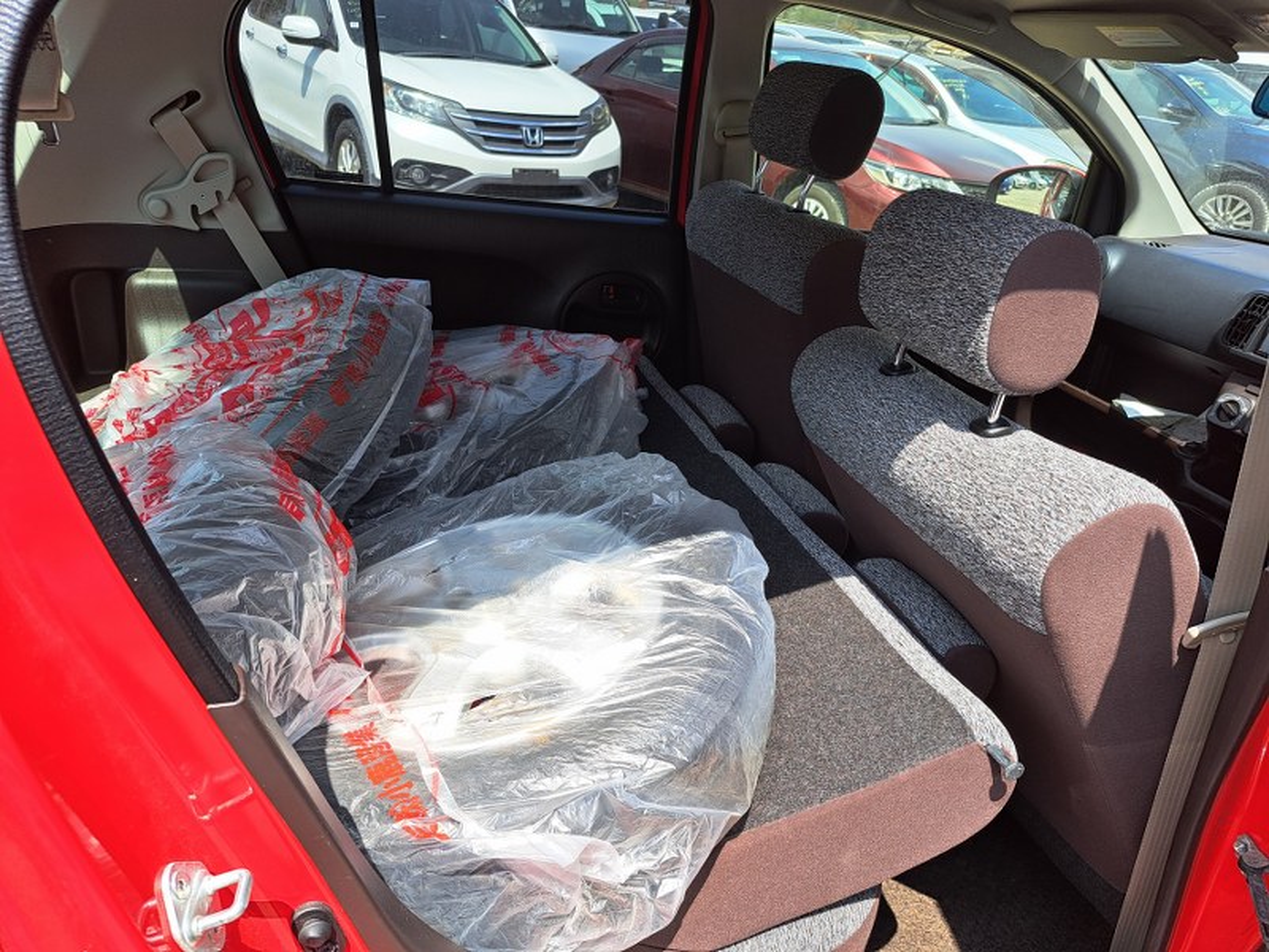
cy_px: 476
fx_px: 880
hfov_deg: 71.6
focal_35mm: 24
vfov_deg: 56.8
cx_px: 634
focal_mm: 5.23
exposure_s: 1/465
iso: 50
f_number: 1.8
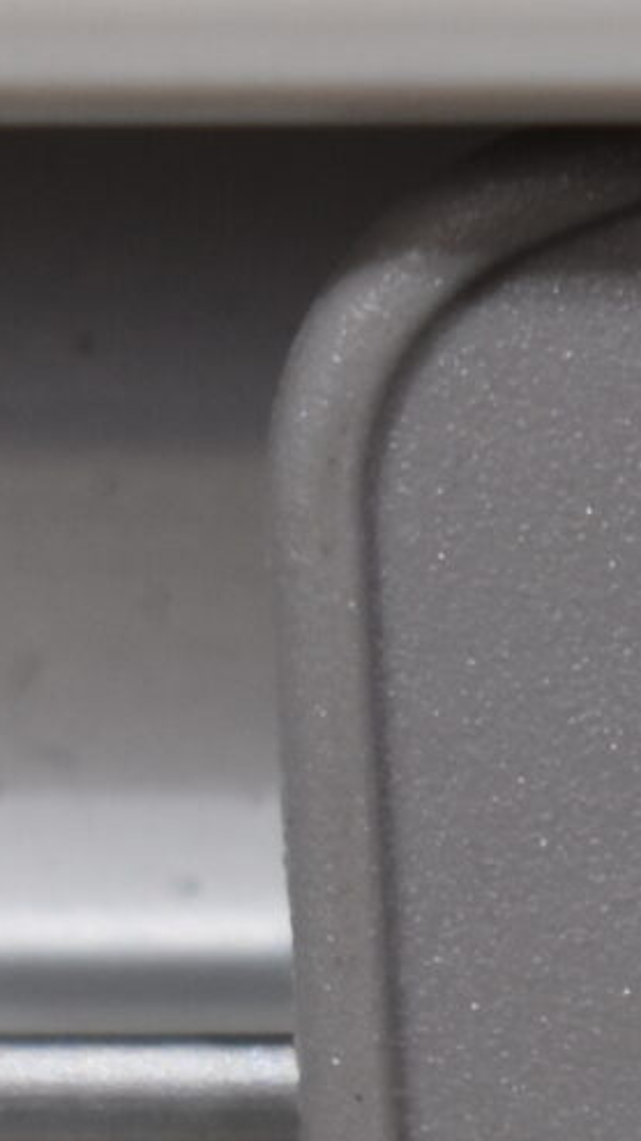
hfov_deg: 3.5
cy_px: 1061
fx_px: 9832
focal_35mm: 325
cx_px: 2744
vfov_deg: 6.6
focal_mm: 40
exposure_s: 1/60
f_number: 8
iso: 400
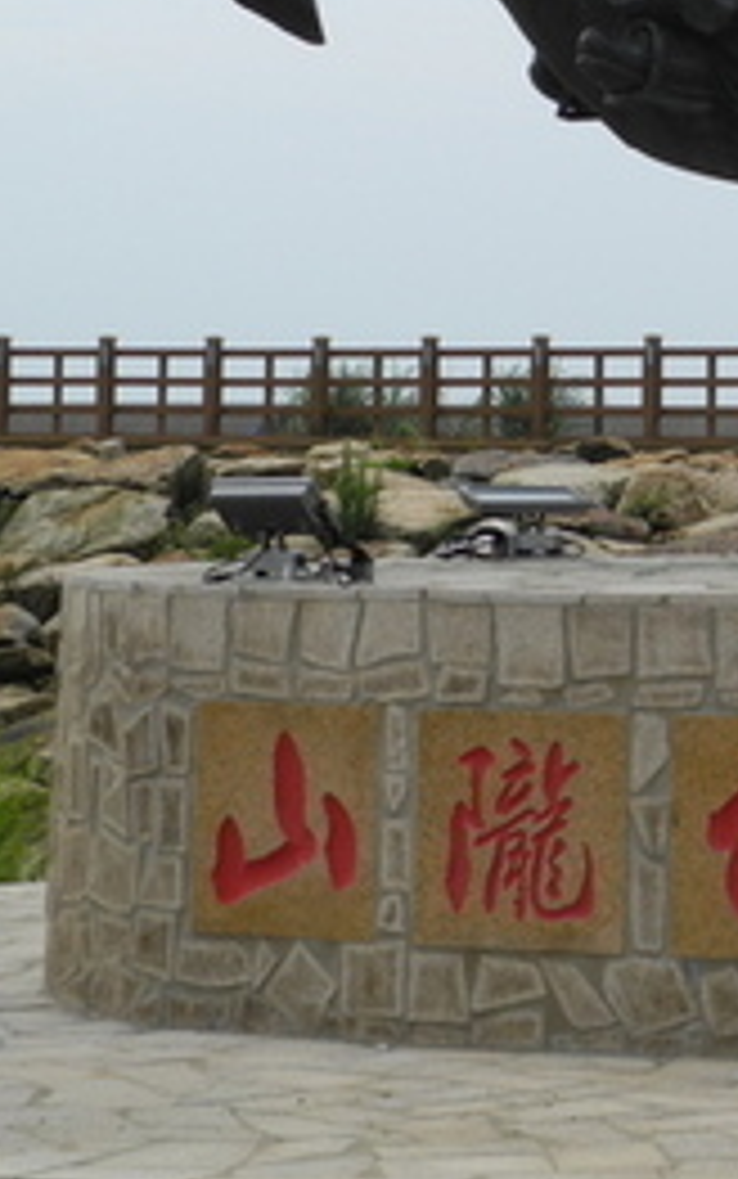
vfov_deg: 13.1
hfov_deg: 8.1
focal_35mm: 158
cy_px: 144
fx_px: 5079
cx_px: 1148
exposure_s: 1/1026
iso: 100
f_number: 4.5
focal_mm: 13
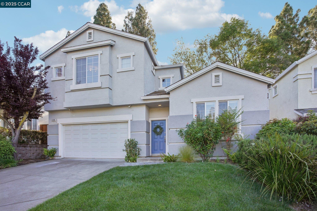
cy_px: 106
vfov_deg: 70.4
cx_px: 158
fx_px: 150
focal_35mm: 17
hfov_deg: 93.3
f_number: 8
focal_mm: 17
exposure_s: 1/200
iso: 400
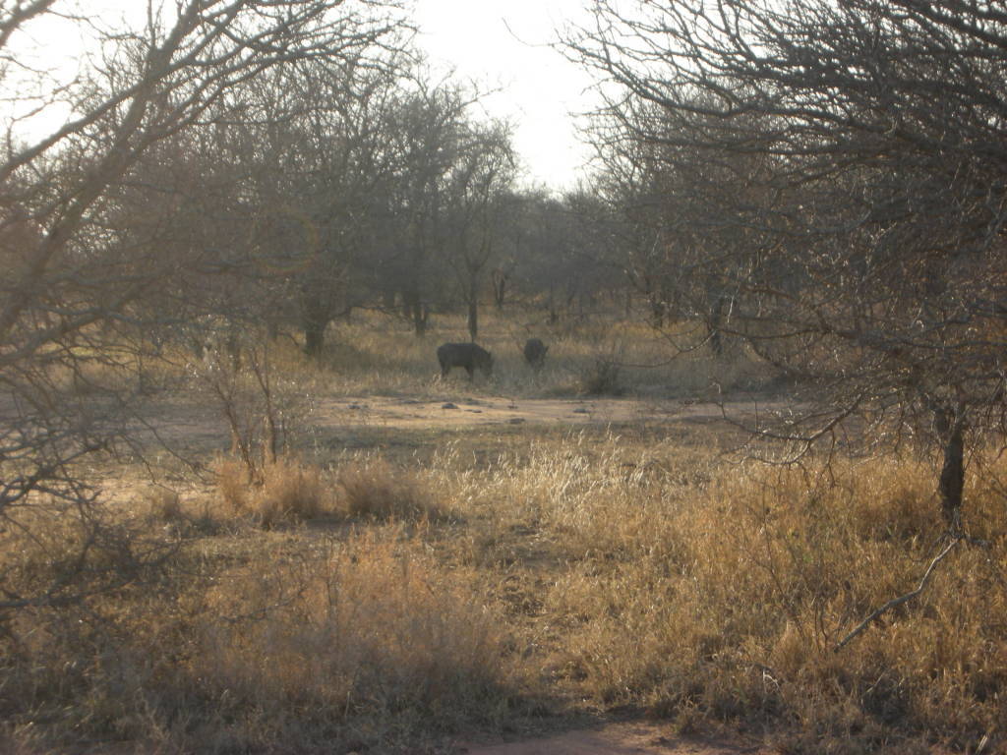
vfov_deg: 14.1
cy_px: 378
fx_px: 3055
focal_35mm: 105
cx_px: 504
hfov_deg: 18.7
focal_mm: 17.4
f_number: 5.4
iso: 50
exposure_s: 1/76.7
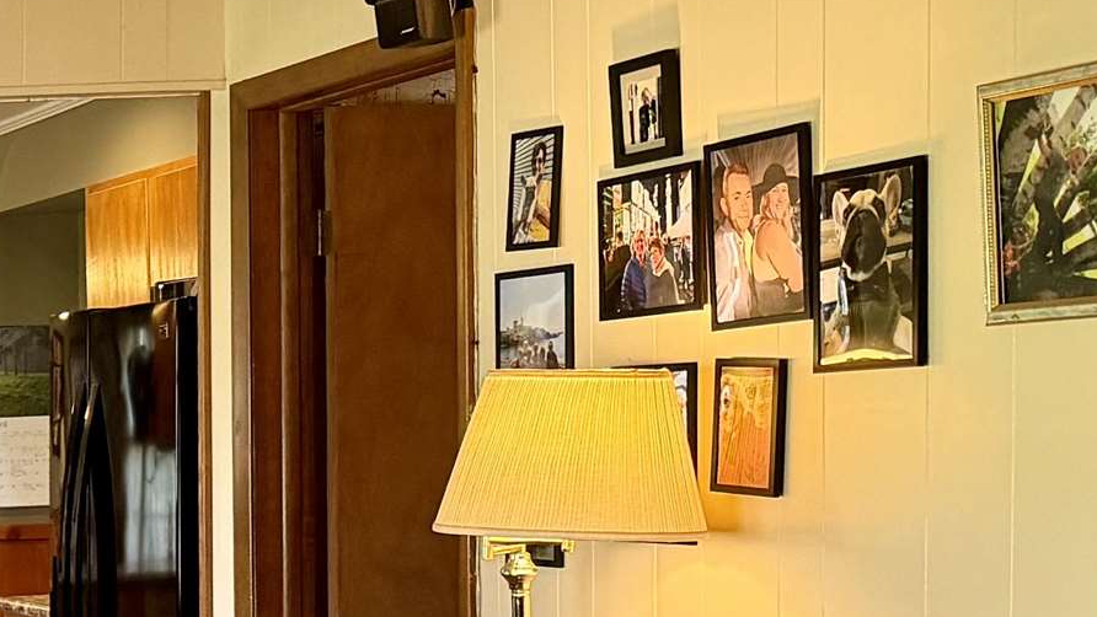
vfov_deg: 13.3
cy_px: 631
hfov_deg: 19.4
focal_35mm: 90
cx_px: -719
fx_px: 2618
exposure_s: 1/60
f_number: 1.78
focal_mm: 6.76
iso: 250
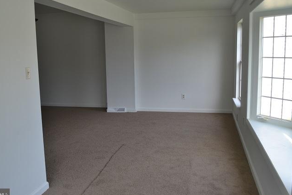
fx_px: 292
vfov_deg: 36.9
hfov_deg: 53.1
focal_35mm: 36
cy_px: 93
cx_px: 135
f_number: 5
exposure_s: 1/100
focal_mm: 22
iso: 100
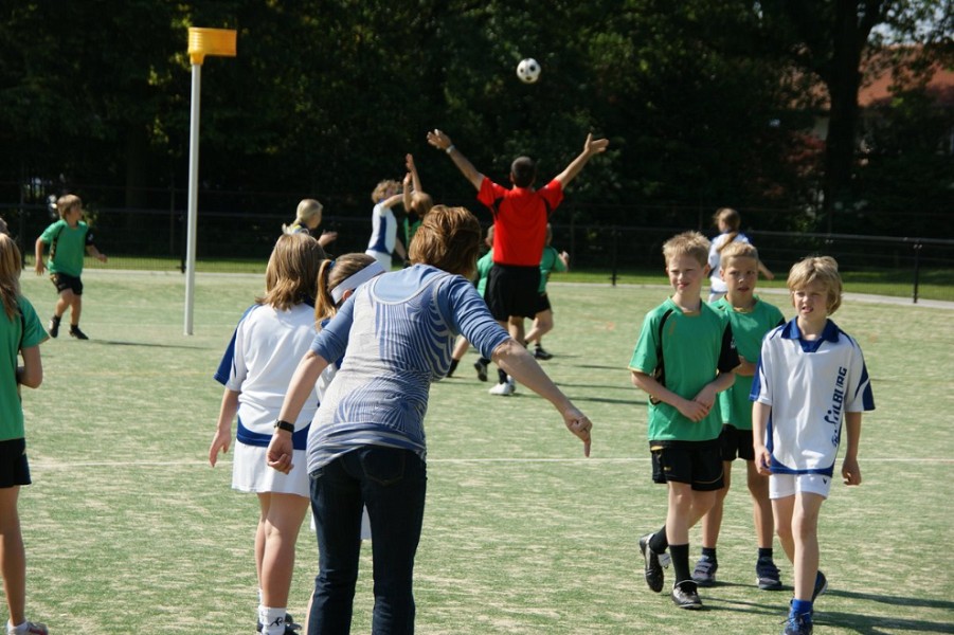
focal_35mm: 128
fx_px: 3377
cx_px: 477
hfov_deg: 16.1
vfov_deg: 10.7
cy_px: 318
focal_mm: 85
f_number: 6.3
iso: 100
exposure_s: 1/500
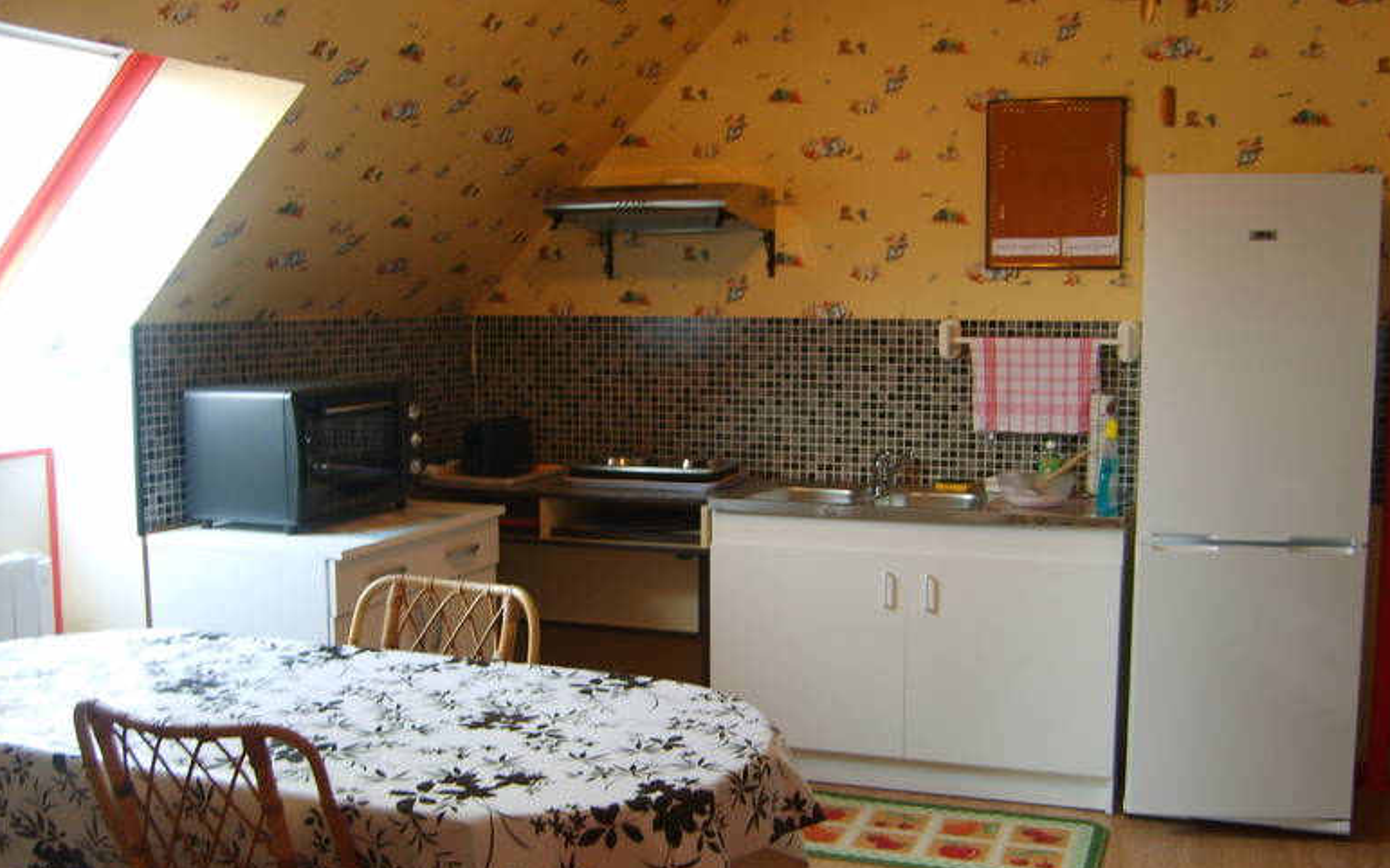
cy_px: 502
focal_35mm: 38
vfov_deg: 33.5
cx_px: 707
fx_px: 1440
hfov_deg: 51.5
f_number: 2.8
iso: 96
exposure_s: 1/30
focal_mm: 5.8
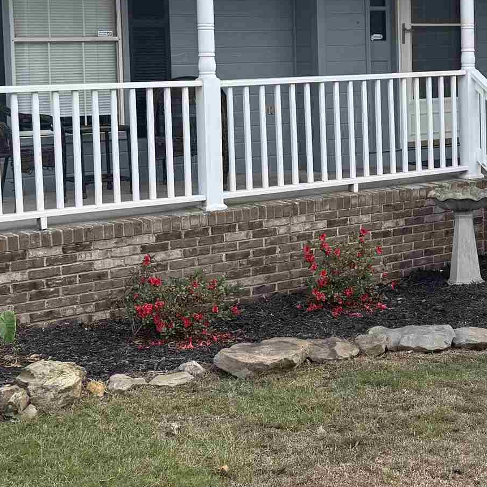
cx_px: 418
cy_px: 130
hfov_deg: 23.5
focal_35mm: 72
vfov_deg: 23.8
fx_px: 1146
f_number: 1.78
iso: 80
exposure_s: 1/547
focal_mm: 6.76
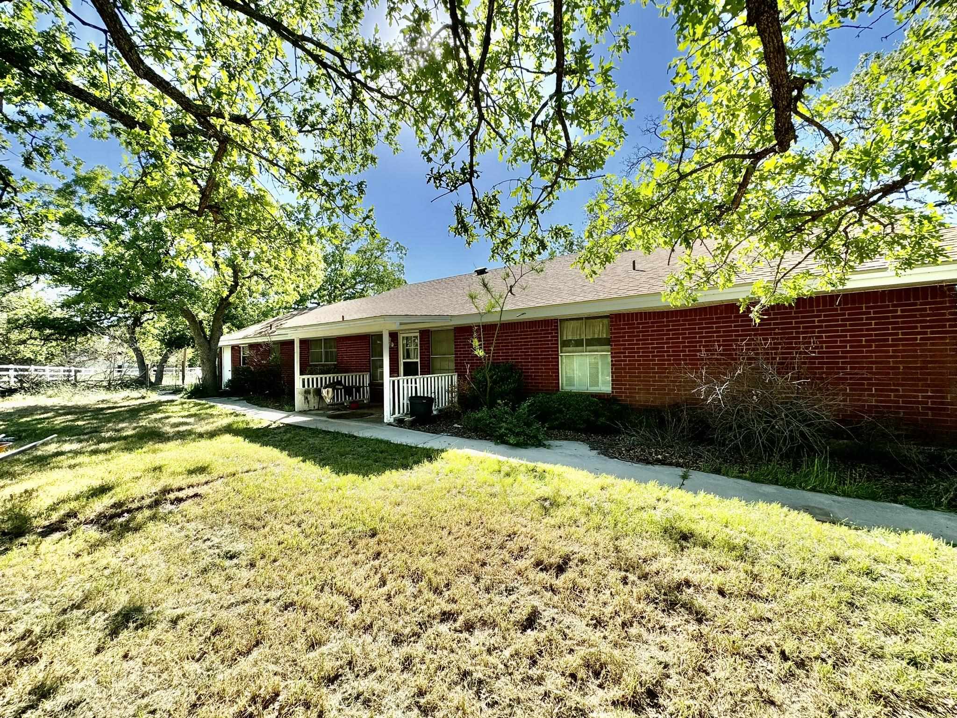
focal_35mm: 14
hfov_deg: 102.1
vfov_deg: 85.7
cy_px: 359
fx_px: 387
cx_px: 478
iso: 40
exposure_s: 1/763
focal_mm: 2.22
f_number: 2.2
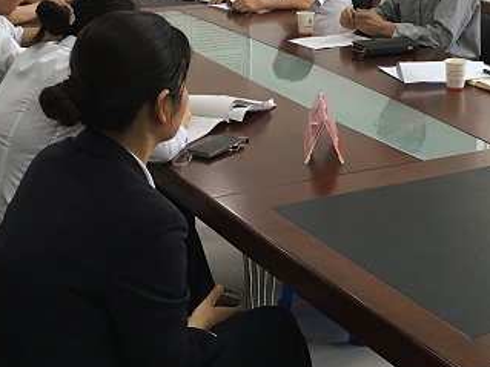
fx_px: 835
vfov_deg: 24.8
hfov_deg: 32.5
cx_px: 310
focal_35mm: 59
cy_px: 167
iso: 80
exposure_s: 1/17
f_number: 2.2
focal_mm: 4.15
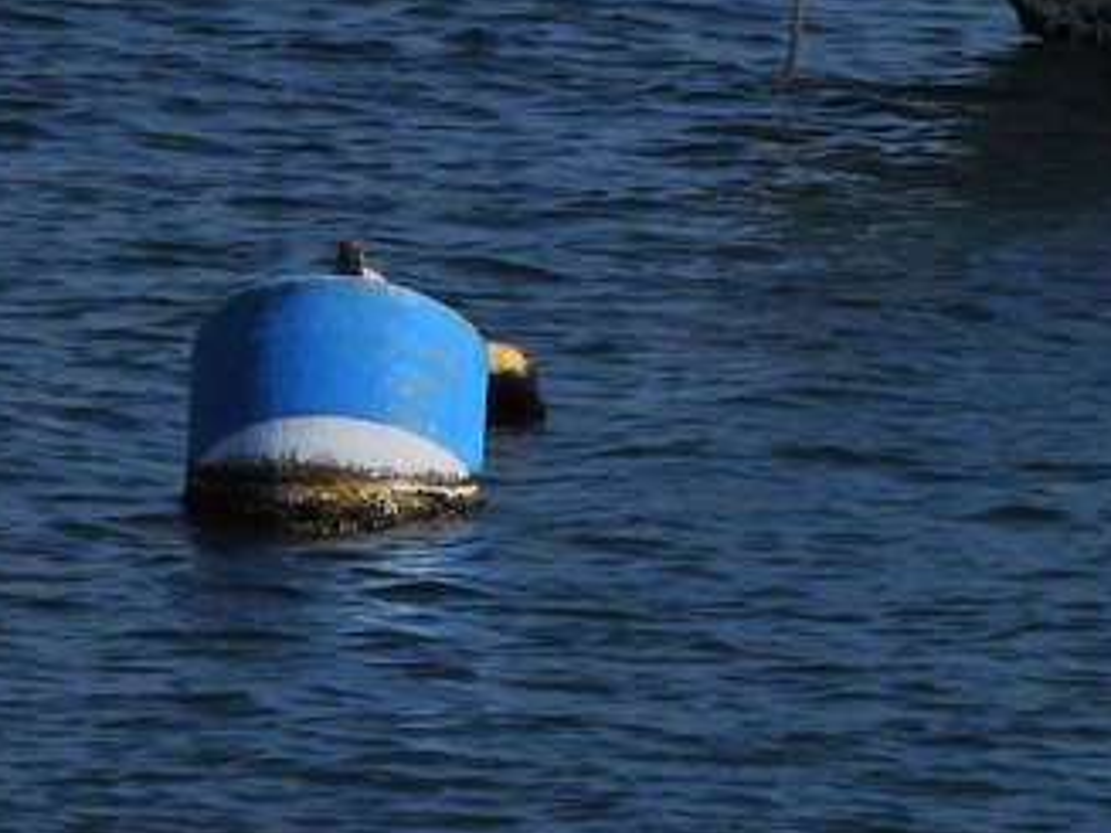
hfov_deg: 0.5
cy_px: -139
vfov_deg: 0.4
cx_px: 1858
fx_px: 119285
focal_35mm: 3718
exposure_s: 1/2000
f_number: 5.6
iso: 100
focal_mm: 170
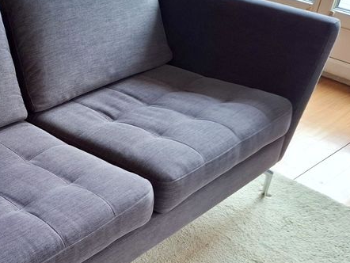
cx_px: 33
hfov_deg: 34.7
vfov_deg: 27.7
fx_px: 526
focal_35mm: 52
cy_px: 192
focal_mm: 5.54
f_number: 1.8
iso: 250
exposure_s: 1/50
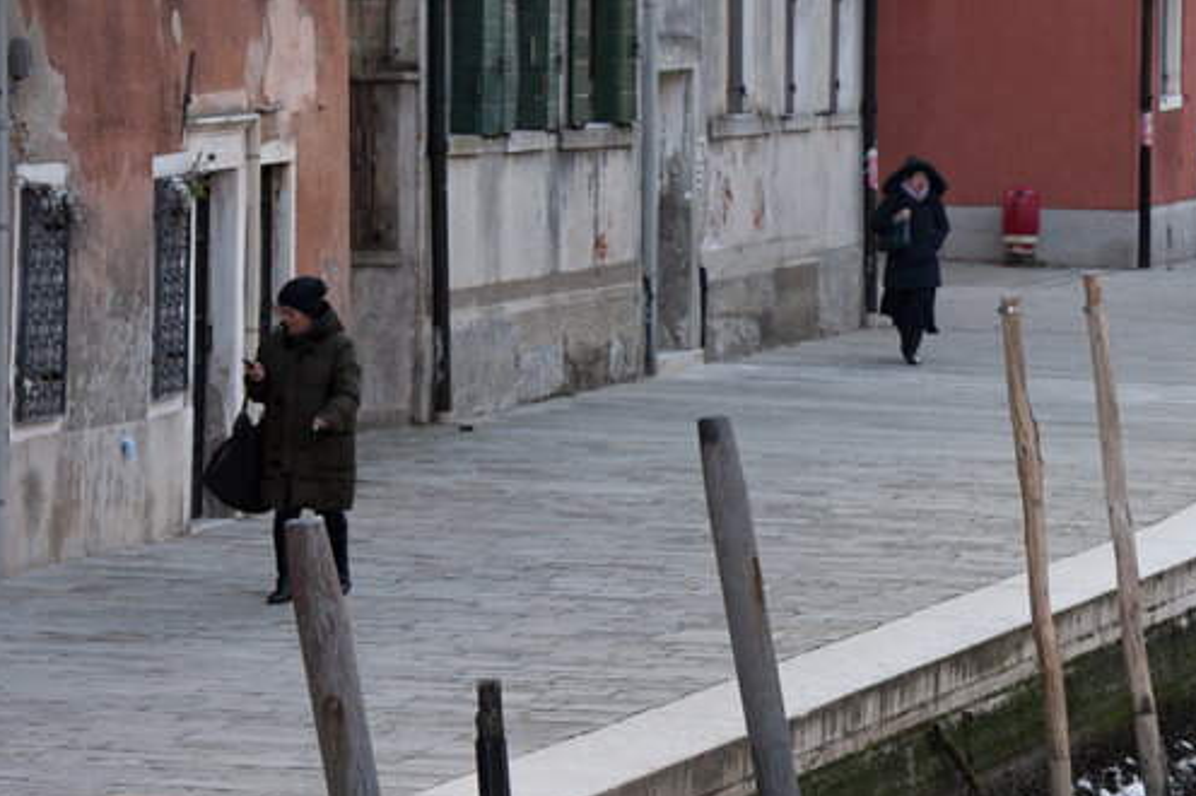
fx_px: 8698
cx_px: 1256
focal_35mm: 262
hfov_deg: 7.8
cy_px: 712
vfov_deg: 5.2
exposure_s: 1/100
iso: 400
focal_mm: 120
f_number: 5
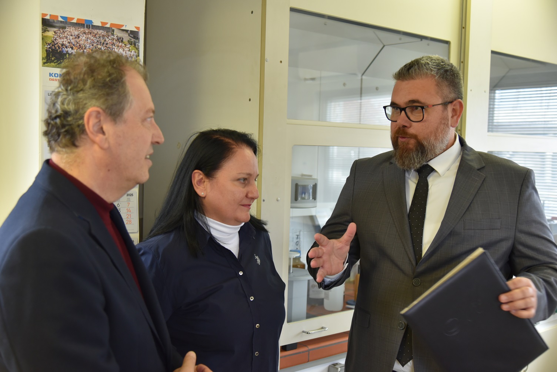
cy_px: 186
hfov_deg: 48.4
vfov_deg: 33.4
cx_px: 278
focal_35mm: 40
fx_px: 619
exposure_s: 1/60
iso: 1250
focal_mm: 40
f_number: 4
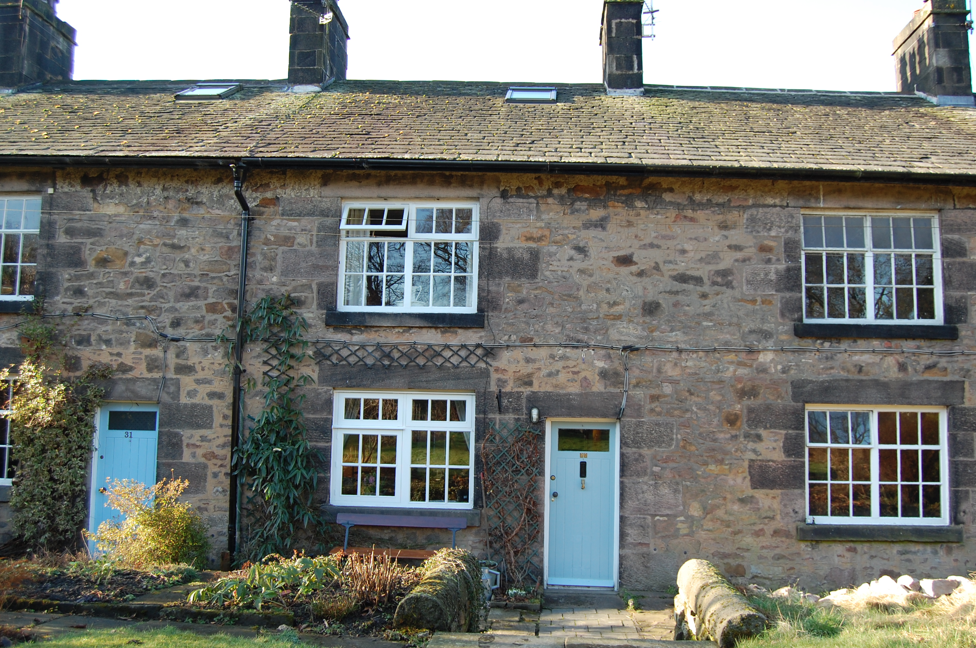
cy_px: 322
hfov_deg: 60.3
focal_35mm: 31
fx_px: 840
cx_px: 495
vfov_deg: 42.2
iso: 250
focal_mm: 20
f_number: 5.6
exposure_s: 1/125
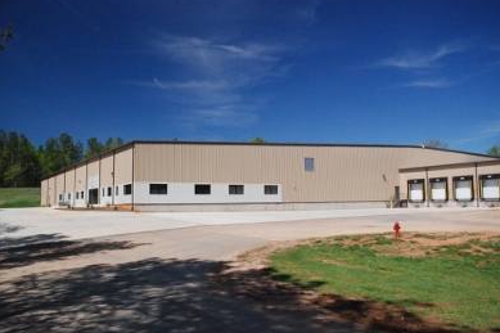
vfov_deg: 38.9
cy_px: 166
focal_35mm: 34
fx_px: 472
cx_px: 254
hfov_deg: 55.8
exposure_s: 1/4000
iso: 1600
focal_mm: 22
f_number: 3.8
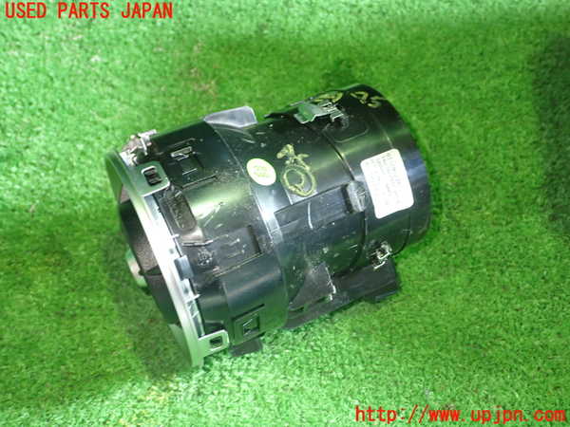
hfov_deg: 49.0
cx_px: 285
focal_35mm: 38
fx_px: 626
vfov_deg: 37.7
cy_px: 214
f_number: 2.7
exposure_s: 1/40
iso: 640
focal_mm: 6.83
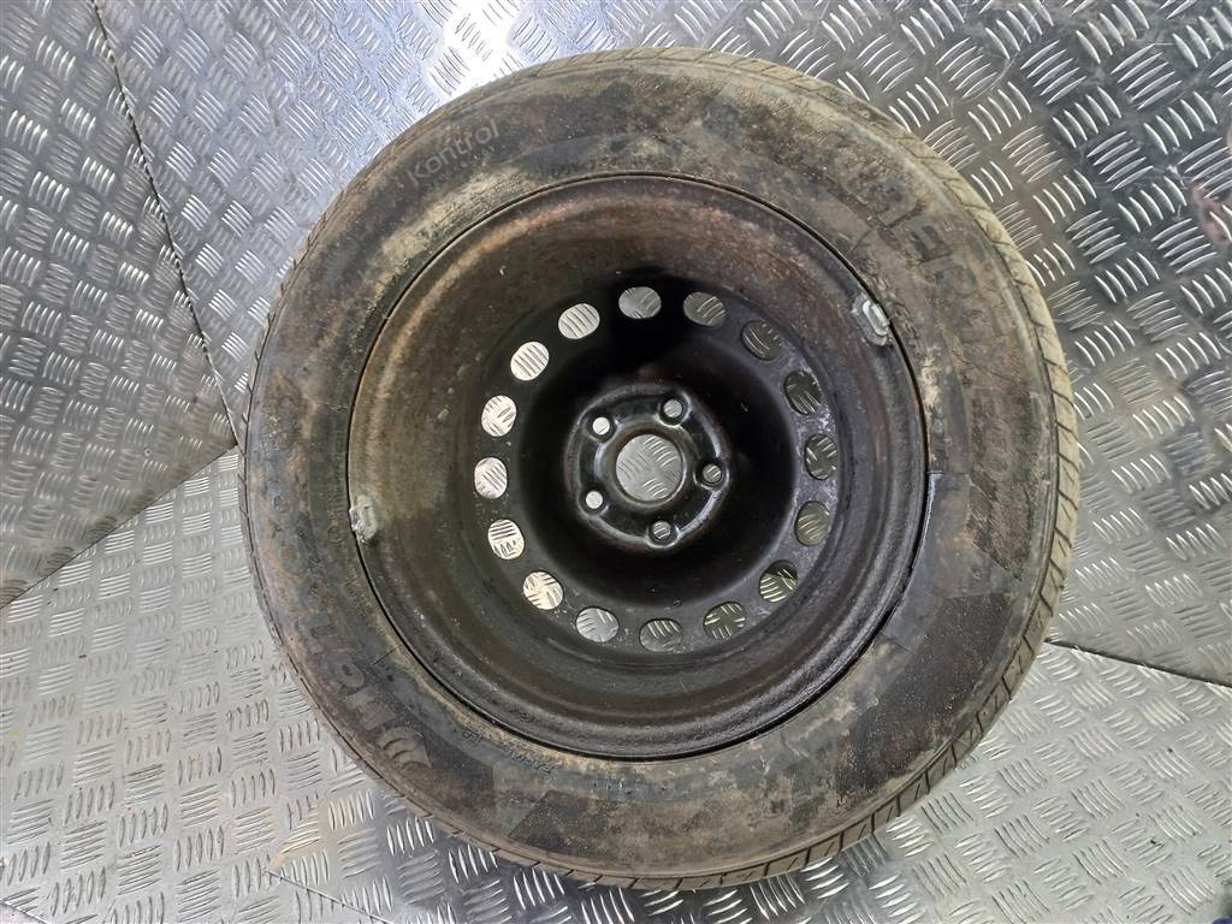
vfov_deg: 54.9
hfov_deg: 69.4
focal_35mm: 25
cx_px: 616
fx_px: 890
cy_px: 462
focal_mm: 4.6
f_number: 1.8
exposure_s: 1/50
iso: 160
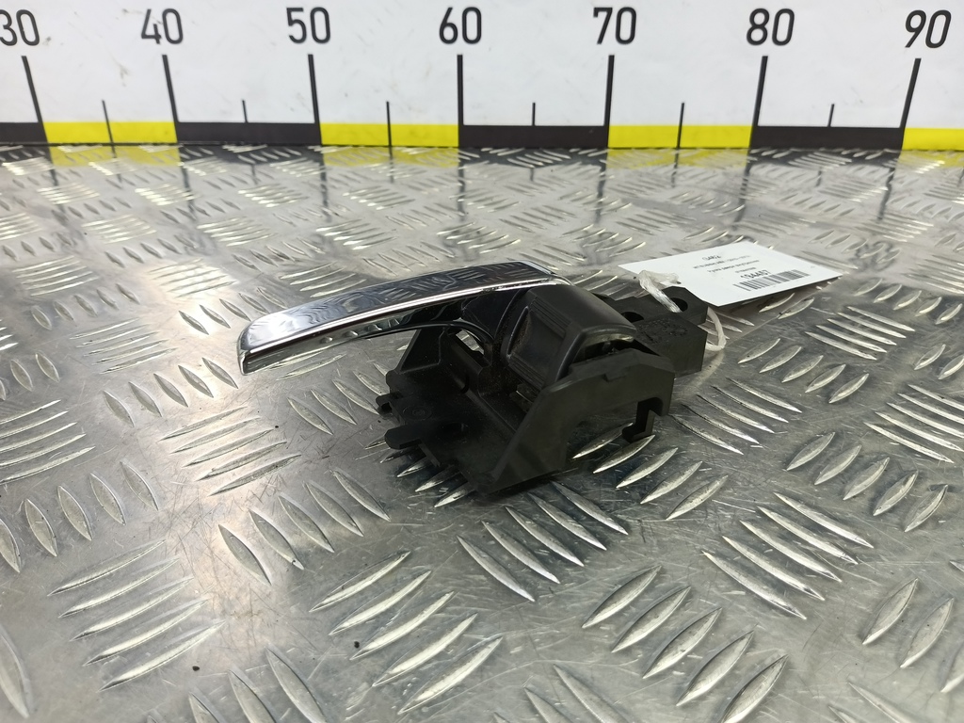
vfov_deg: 58.9
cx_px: 482
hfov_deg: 73.9
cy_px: 362
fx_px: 641
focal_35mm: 23
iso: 119
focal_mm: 4.11
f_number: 1.6
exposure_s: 1/50
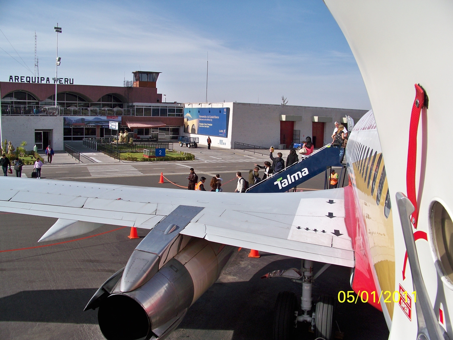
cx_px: 226
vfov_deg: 42.9
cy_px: 170
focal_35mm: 33
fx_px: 432
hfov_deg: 55.4
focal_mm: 5.85
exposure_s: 1/800
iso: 64
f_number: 4
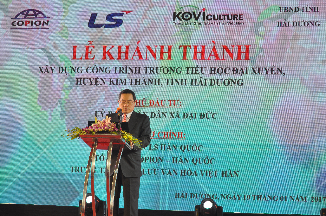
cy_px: 108
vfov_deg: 13.0
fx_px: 950
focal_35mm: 105
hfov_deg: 19.5
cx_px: 163
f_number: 4
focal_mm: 70
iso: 500
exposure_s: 1/250
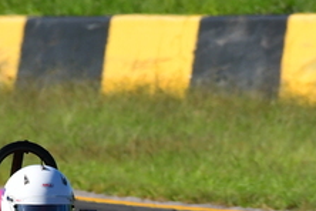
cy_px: 177
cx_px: 226
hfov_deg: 0.8
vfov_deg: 0.5
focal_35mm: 2599
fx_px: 22812
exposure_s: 1/640
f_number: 13
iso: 500
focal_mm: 480
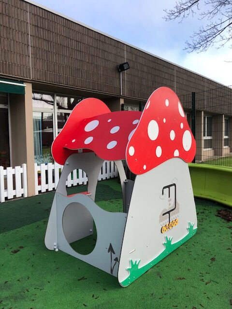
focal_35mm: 28
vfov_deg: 63.4
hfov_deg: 49.7
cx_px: 116
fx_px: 250
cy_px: 154
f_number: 1.8
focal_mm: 4
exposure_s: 1/552
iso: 20
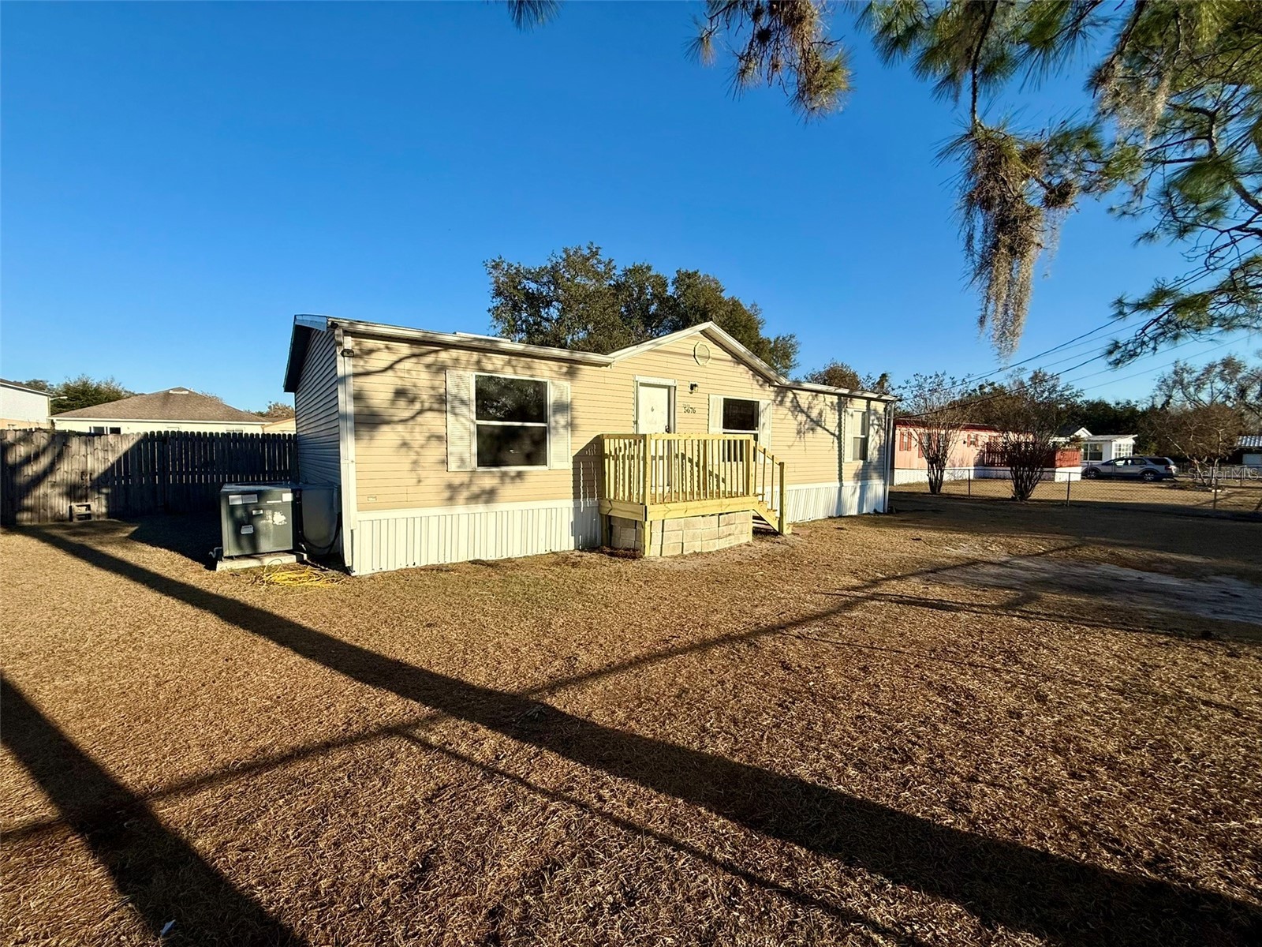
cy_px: 474
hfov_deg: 102.1
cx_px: 631
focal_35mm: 14
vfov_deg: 85.7
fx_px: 510
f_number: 2.2
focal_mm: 2.22
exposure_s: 1/3125
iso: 50
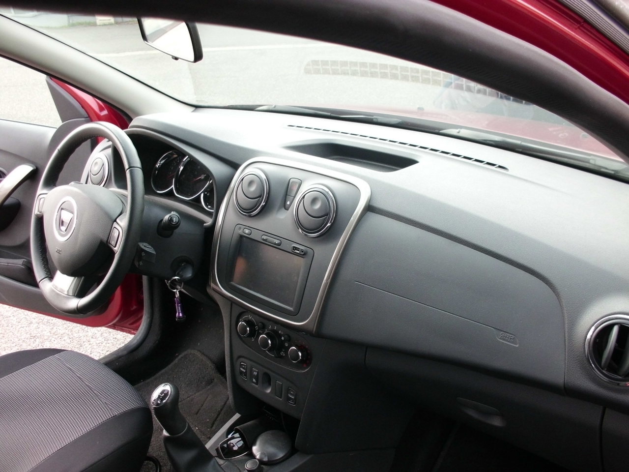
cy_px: 236
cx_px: 314
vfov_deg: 39.7
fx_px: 654
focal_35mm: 36
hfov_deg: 51.4
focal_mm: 6.3
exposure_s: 1/125
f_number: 2.9
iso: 100
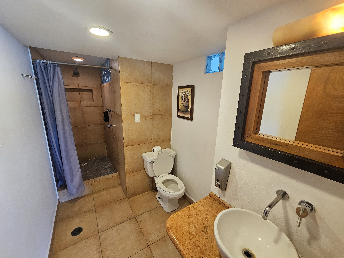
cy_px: 129
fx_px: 129
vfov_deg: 89.9
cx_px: 172
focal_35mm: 13
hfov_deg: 106.2
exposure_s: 1/60
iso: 125
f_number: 2.2
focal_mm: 2.2
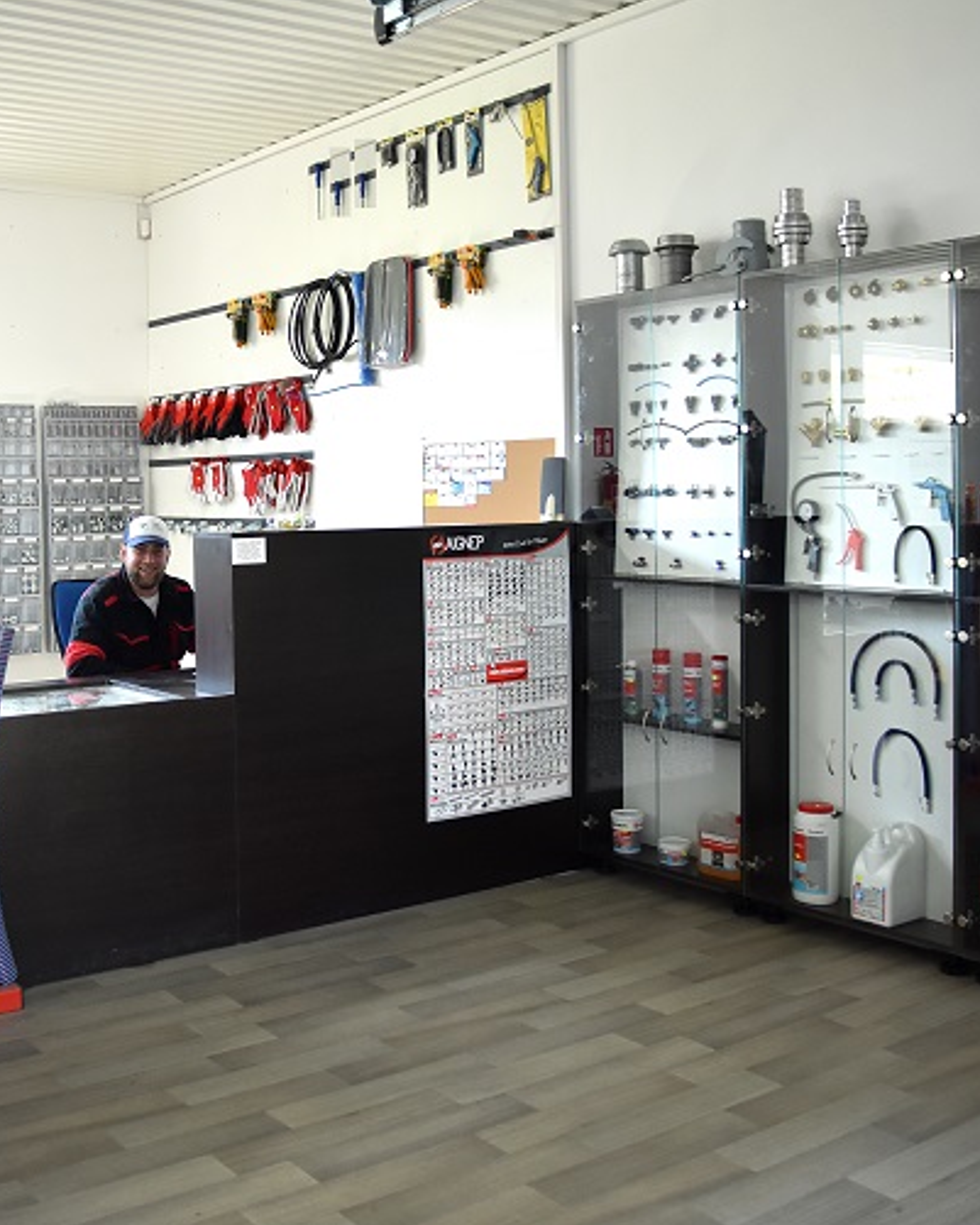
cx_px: 341
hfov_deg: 40.0
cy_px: 617
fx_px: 1331
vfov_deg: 49.4
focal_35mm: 37
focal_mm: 17
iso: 1000
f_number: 2.8
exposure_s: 1/160
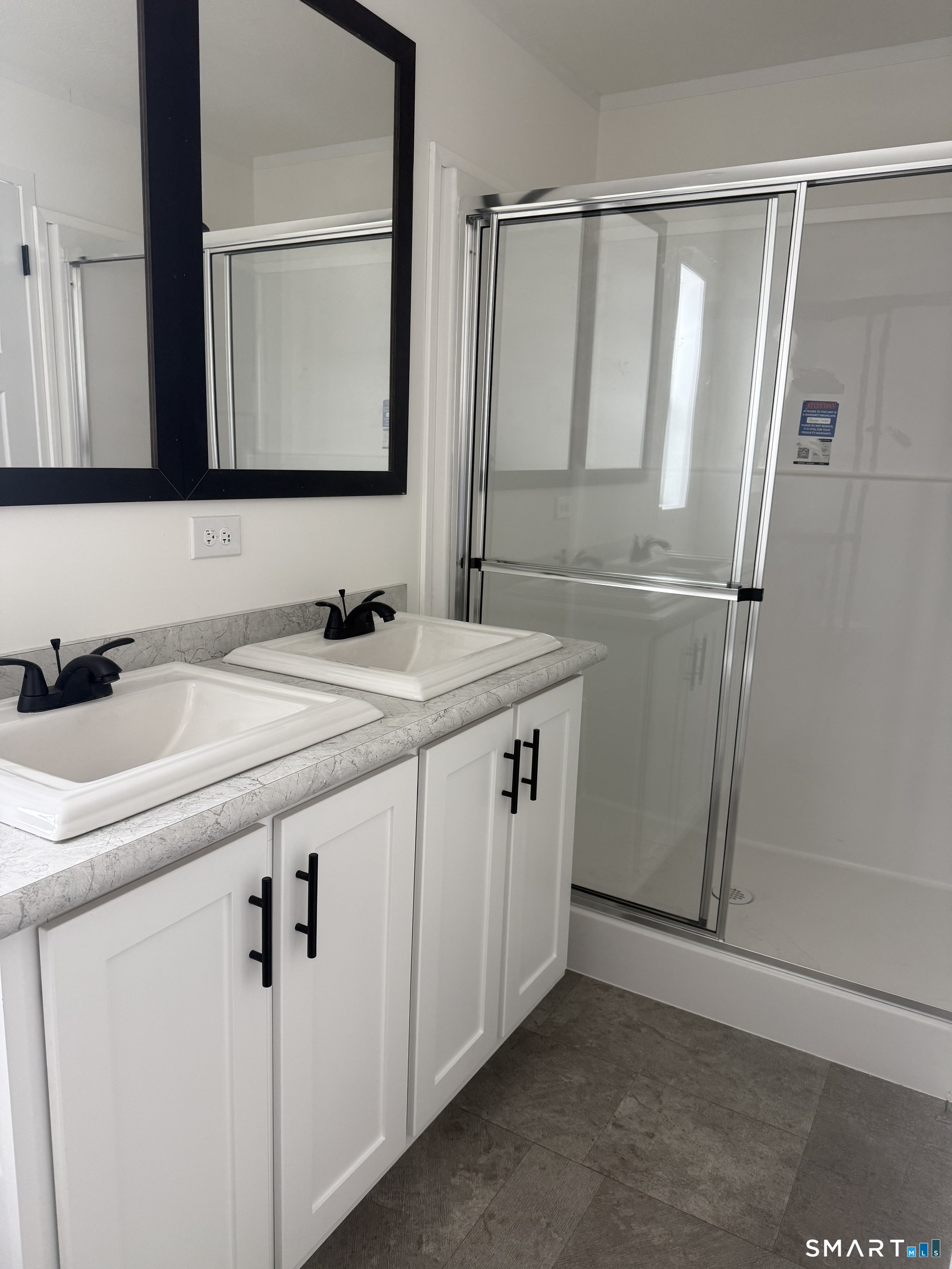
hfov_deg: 56.8
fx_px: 880
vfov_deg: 71.6
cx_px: 476
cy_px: 634
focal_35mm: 24
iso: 200
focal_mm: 6.76
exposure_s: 1/74
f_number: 1.78
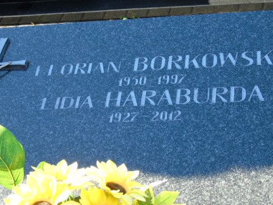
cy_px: 107
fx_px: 725
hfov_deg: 21.3
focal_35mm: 92
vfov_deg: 16.0
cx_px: 125
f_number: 4.7
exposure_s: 1/60
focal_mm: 13
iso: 80
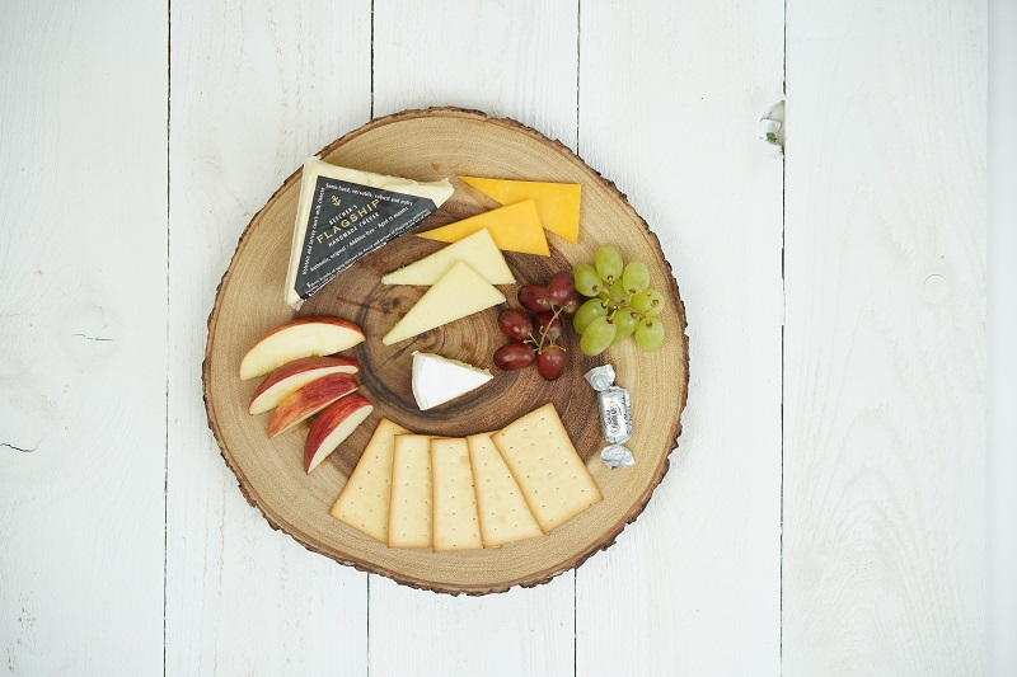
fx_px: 1553
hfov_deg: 36.3
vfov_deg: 24.6
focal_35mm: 55
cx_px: 508
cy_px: 338
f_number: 4.5
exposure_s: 1/800
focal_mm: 55
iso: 2500
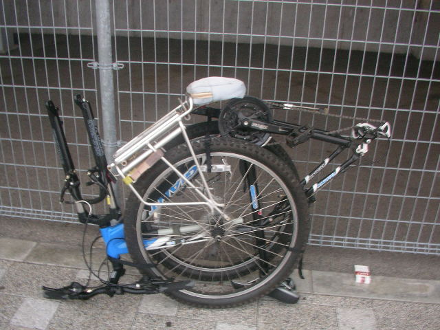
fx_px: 470
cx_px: 220
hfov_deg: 50.1
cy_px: 165
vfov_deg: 38.7
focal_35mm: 37
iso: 100
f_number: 2.8
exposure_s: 1/15
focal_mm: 5.7
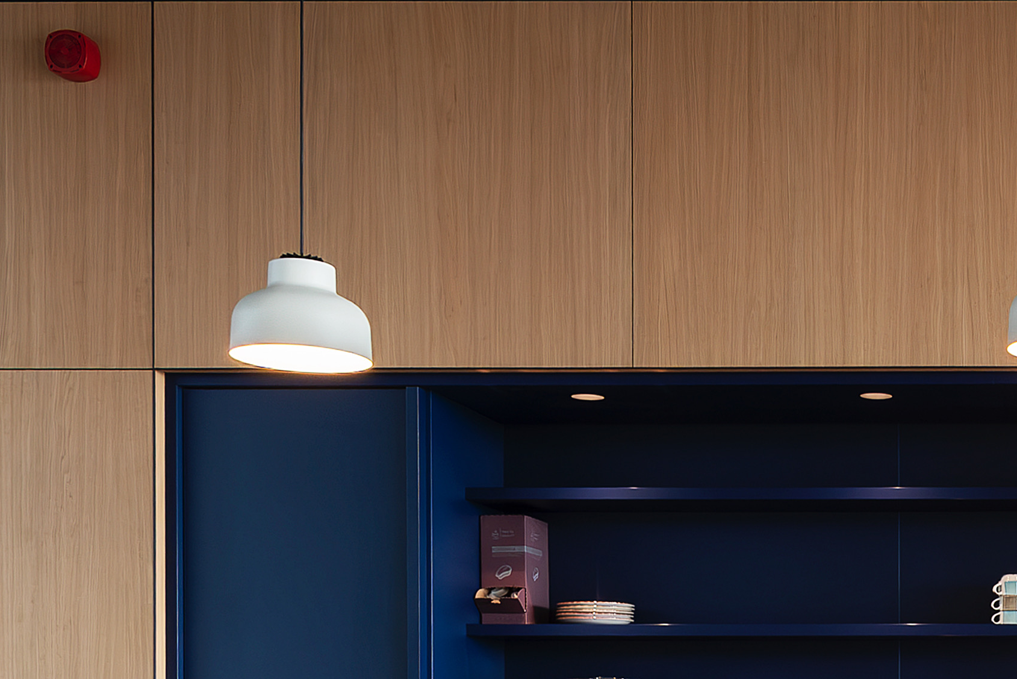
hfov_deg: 34.2
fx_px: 1611
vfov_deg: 22.7
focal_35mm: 57
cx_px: 779
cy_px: 709
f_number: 13
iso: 320
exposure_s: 1/5
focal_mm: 16
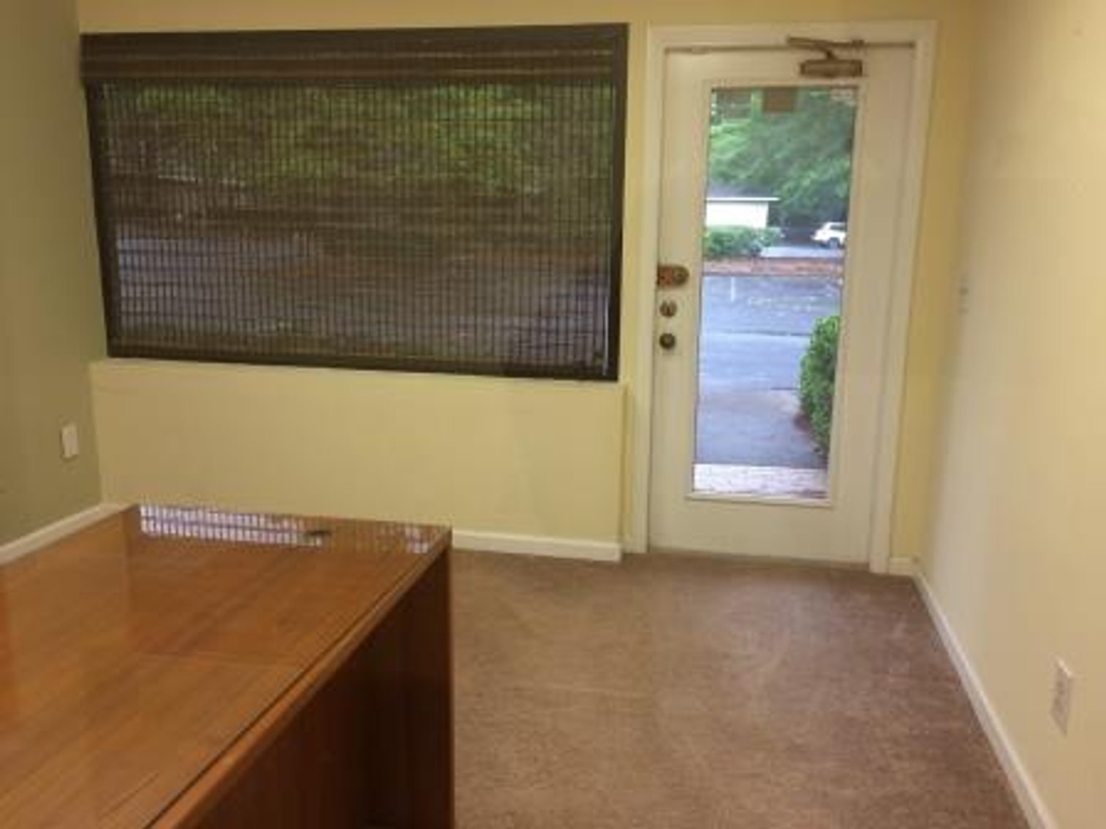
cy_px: 414
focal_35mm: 29
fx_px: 927
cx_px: 553
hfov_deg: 61.7
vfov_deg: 48.2
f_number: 2.2
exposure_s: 1/30
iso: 64
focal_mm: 4.15
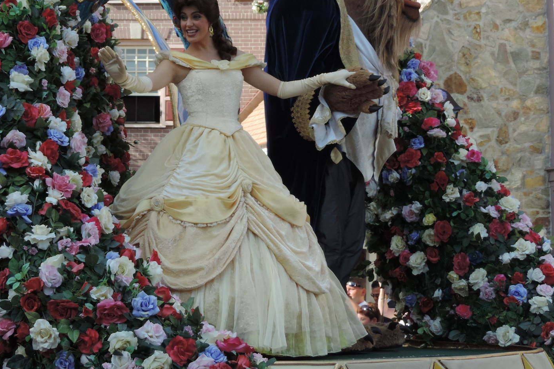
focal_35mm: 87
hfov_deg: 23.2
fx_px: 1338
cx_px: 138
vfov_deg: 15.7
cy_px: 116
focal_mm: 8.3
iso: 80
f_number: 3.5
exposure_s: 1/320
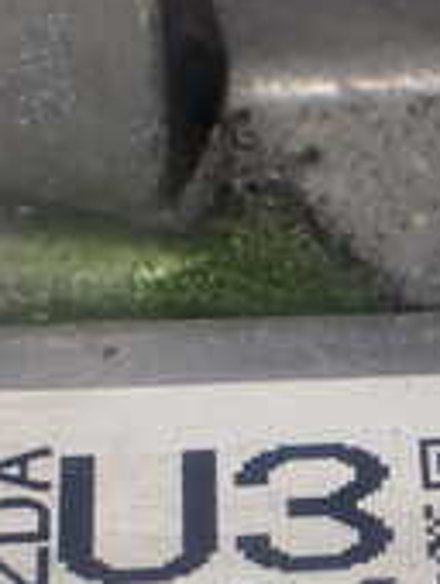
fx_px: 2147
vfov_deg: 15.3
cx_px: 502
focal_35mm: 127
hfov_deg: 11.5
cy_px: 567
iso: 125
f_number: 2.5
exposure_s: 1/80
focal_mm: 6.37
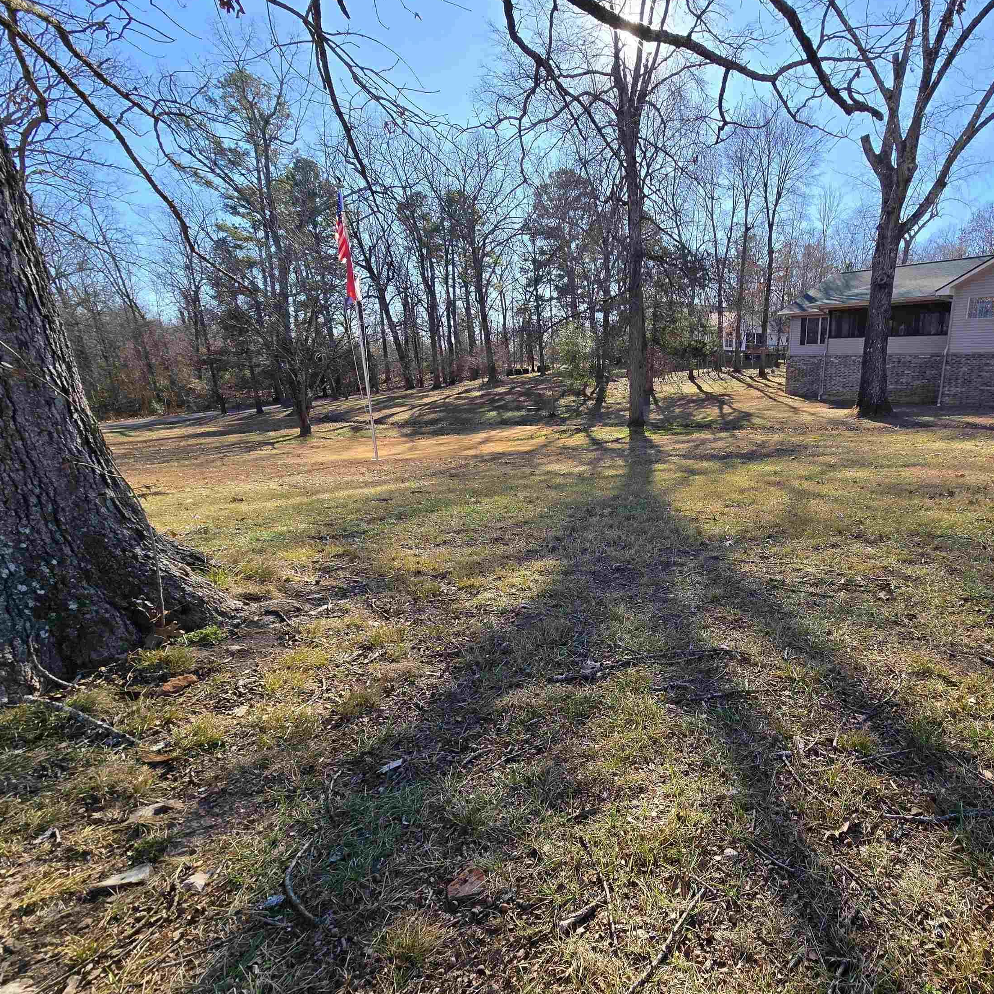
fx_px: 520
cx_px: 682
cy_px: 506
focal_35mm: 16
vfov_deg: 87.4
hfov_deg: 83.7
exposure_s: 1/1047
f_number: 2.2
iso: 50
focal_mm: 2.2
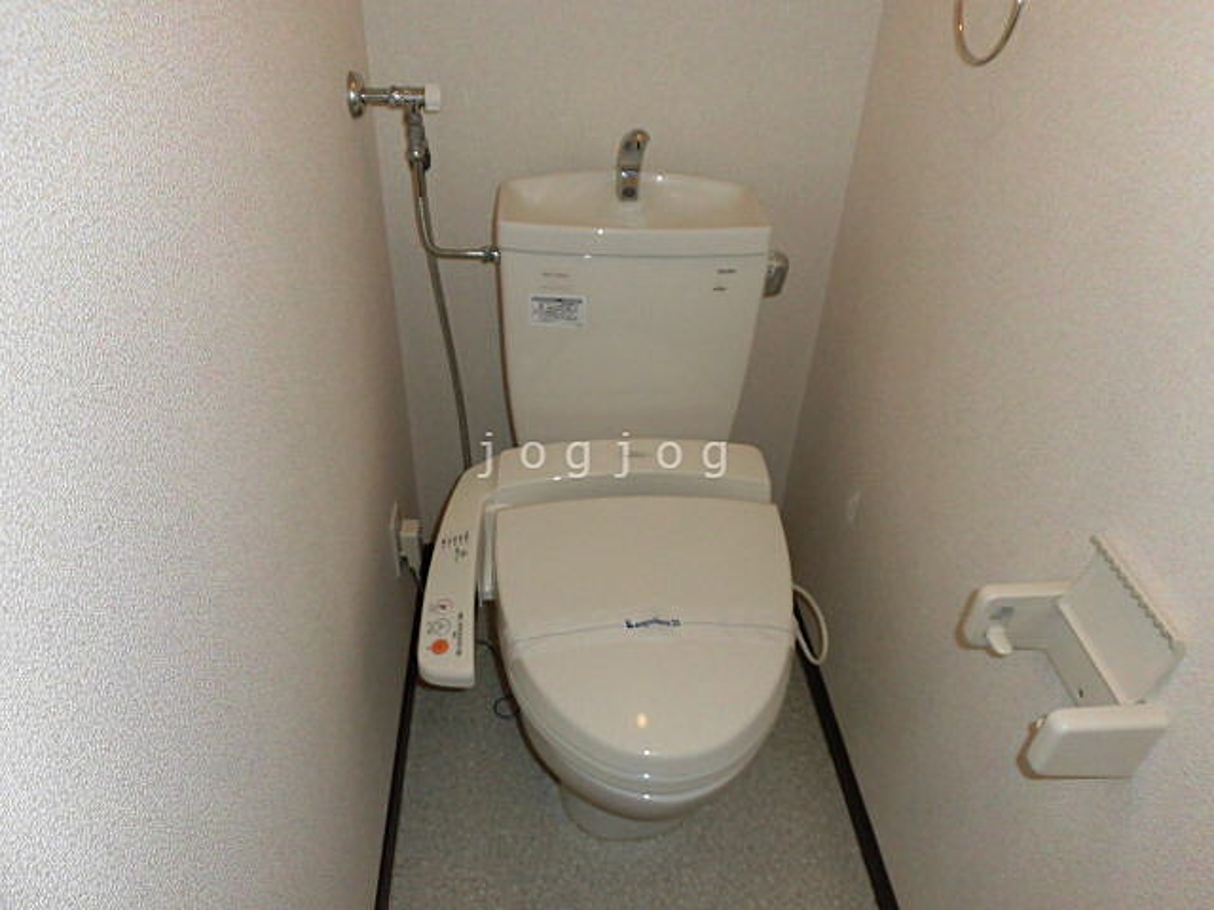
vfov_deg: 56.8
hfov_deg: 71.6
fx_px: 842
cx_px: 607
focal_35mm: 24
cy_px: 455
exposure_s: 1/25
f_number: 3.1
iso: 100
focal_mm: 4.3
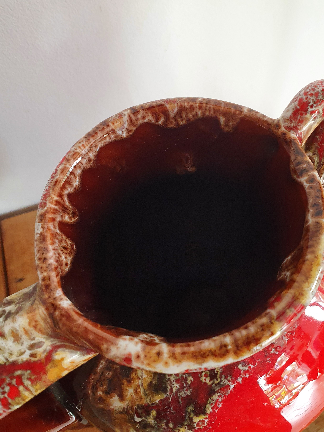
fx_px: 362
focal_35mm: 29
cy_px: 212
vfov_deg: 61.7
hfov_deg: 48.2
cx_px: 179
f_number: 2.4
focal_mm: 4.32
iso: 250
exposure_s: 1/50
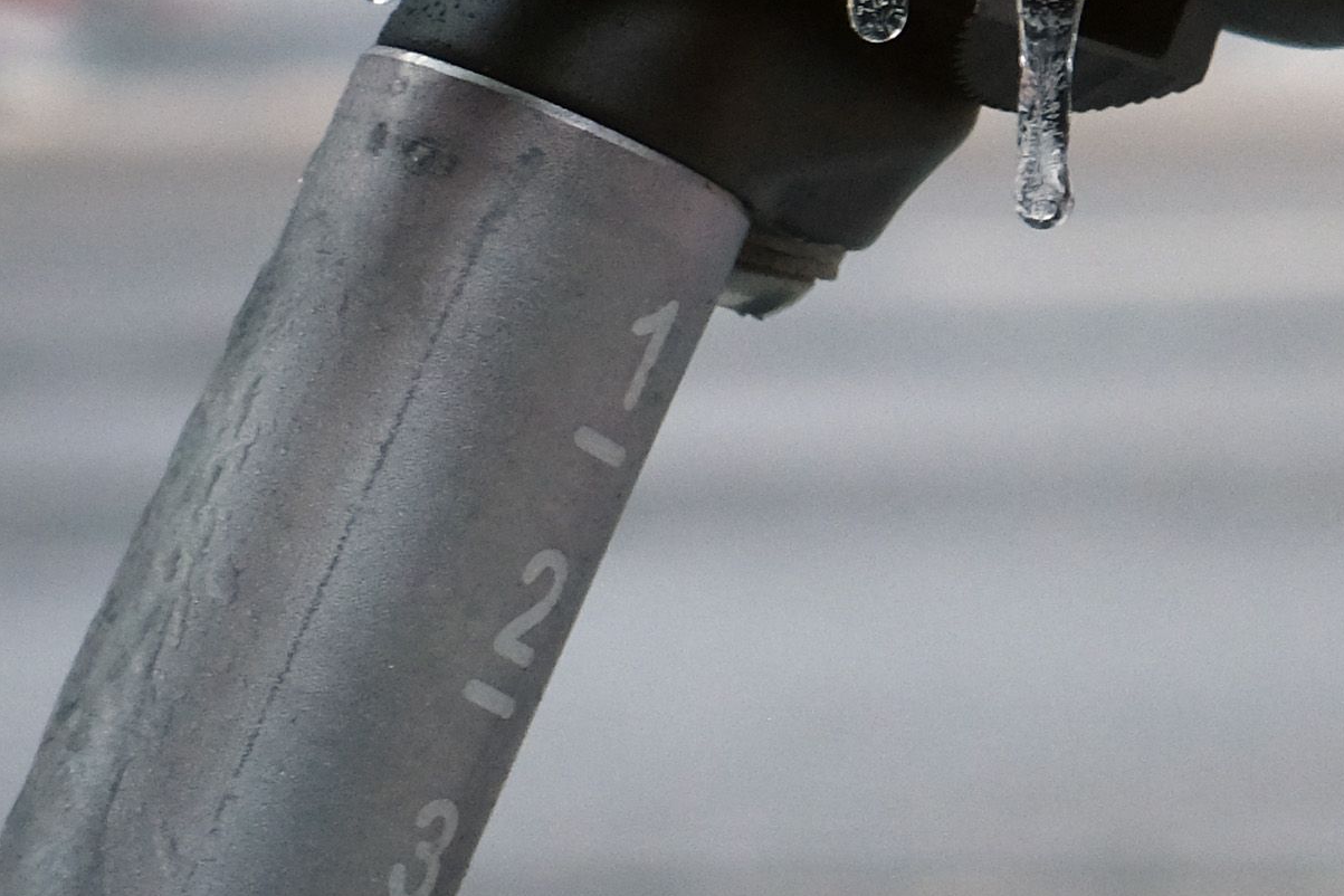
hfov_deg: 7.3
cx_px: 2198
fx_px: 10266
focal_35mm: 275
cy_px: -237
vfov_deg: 5.0
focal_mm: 35
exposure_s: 1/12
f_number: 5
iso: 1000
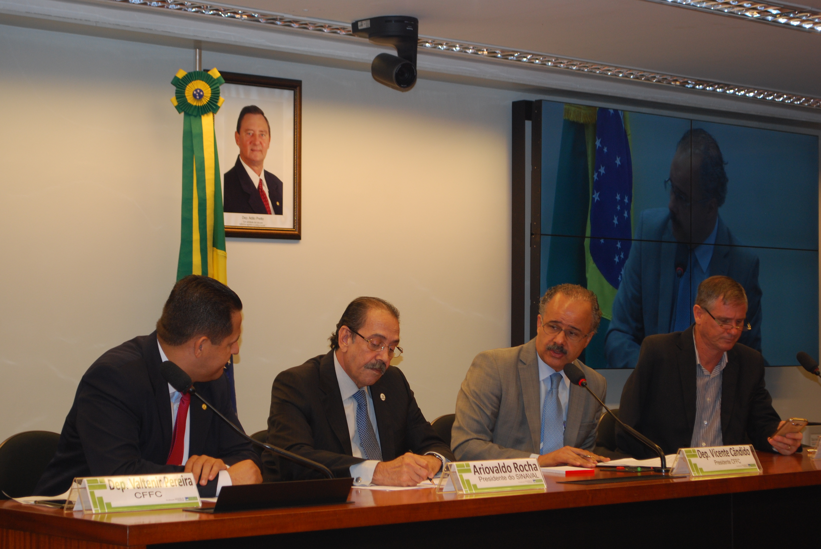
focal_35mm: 78
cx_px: 410
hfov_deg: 26.0
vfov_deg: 17.5
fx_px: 1781
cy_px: 274
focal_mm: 52
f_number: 5.6
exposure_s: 1/60
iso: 320
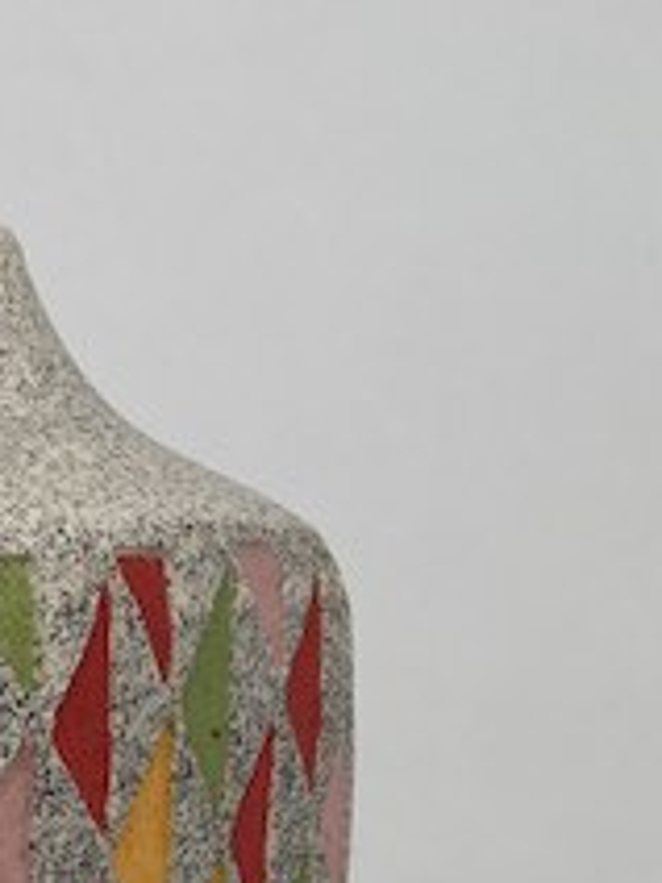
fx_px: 2244
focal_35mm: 88
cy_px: 989
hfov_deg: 16.0
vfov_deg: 21.1
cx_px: -162
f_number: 1.8
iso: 20
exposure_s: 1/565
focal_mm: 3.99
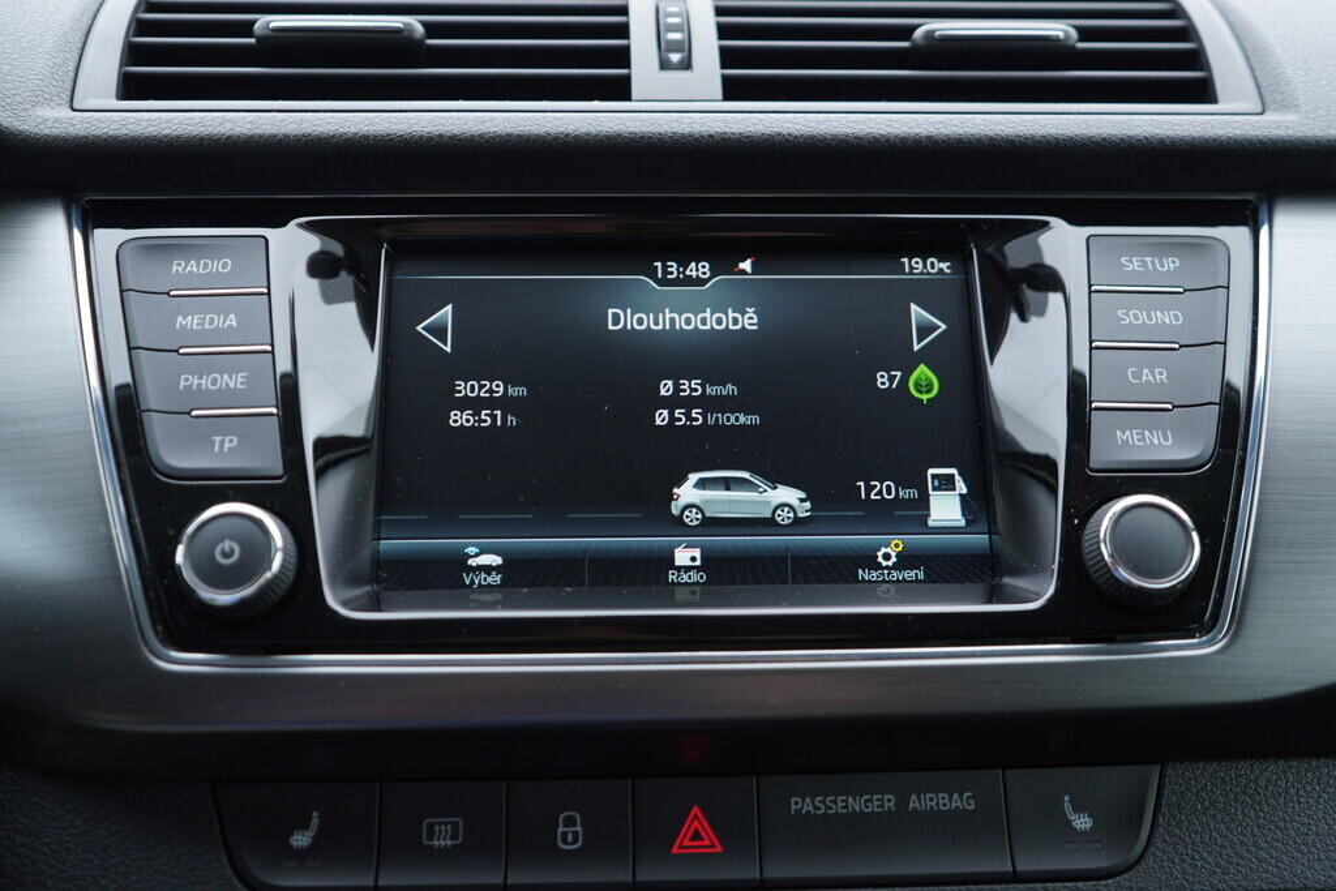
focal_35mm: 36
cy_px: 446
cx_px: 668
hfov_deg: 53.1
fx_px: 1336
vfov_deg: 36.9
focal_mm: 24
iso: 200
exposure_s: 1/40
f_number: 2.8
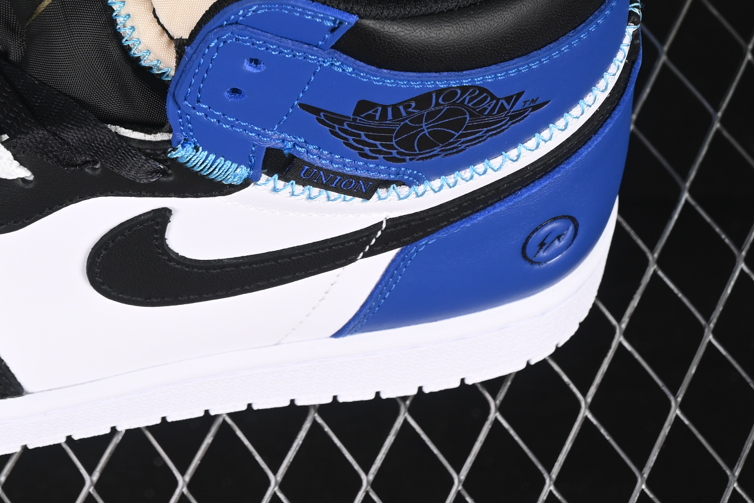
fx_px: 3728
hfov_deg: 11.4
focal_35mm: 178
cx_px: 14
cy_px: -83
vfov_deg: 7.7
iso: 160
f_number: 6.3
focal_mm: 50
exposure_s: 1/60
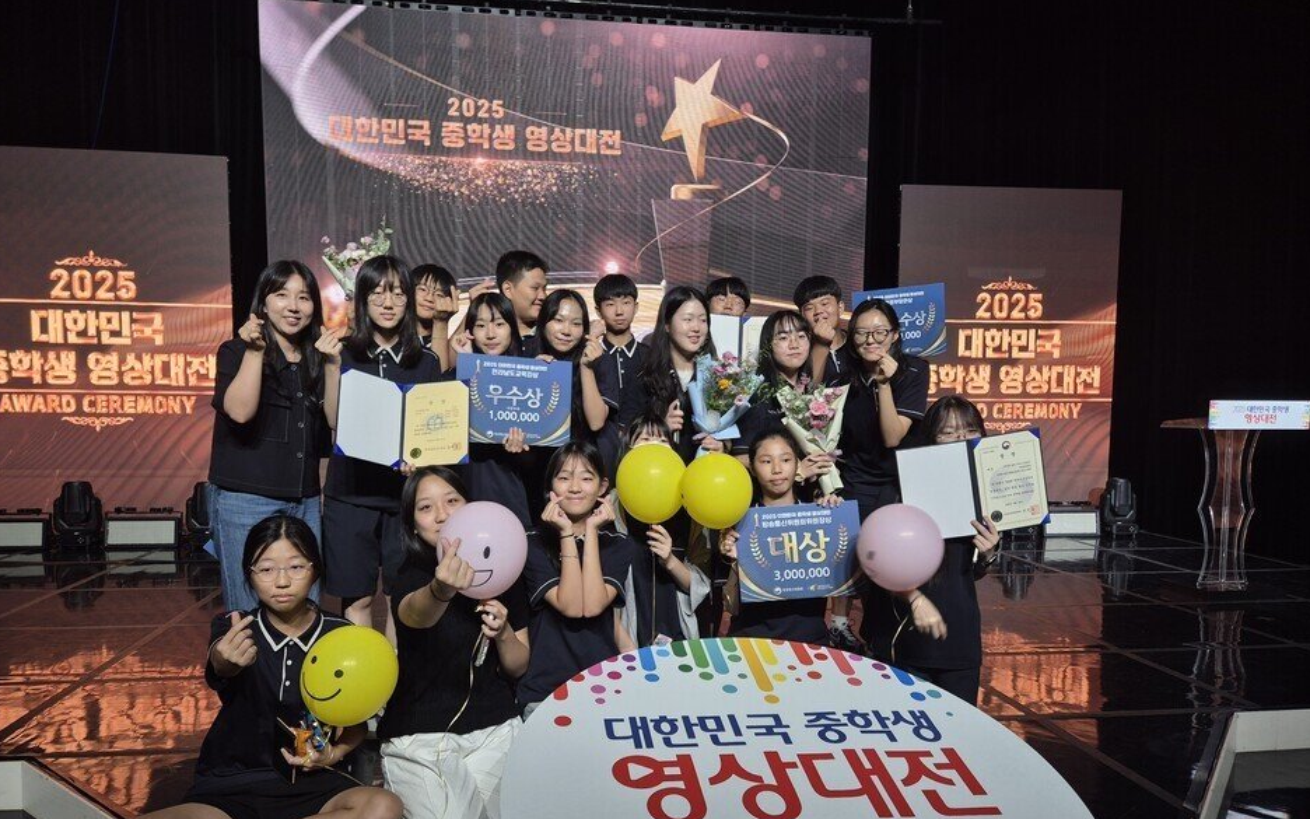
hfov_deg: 72.5
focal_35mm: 25
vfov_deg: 49.2
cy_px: 454
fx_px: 893
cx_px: 656
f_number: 1.8
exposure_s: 1/53
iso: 40
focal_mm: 5.4
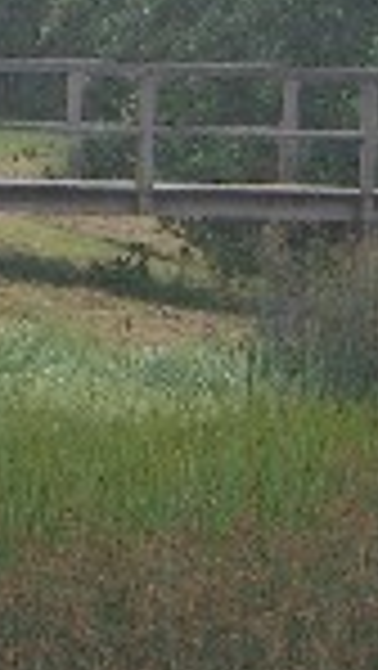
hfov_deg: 2.5
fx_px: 8645
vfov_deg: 4.4
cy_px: 56
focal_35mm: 486
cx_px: 1024
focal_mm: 23.7
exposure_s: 1/160
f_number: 5.1
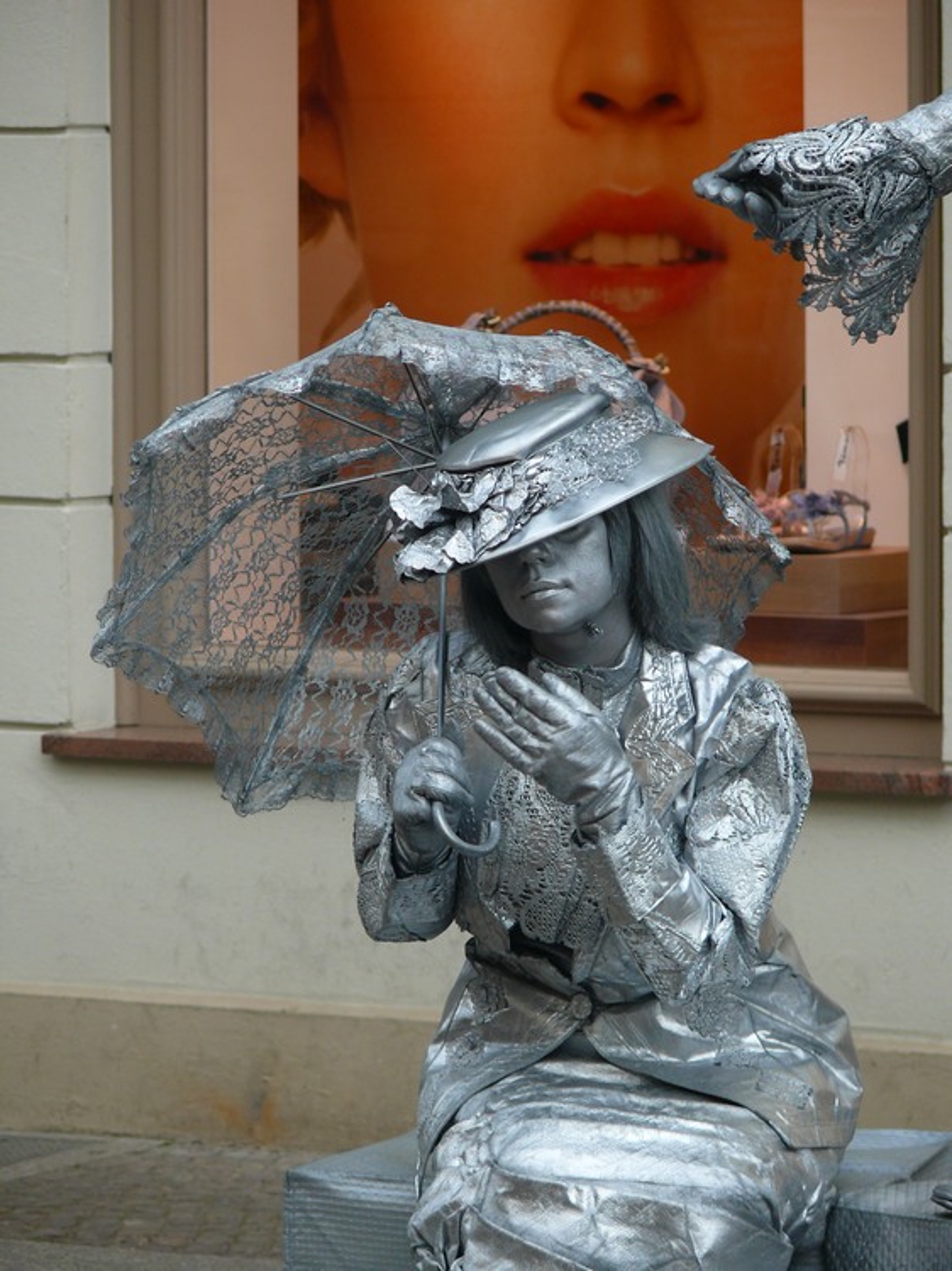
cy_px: 636
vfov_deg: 7.6
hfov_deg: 5.7
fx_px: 9539
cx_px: 476
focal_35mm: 260
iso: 100
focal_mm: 55
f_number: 3.6
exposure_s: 1/100
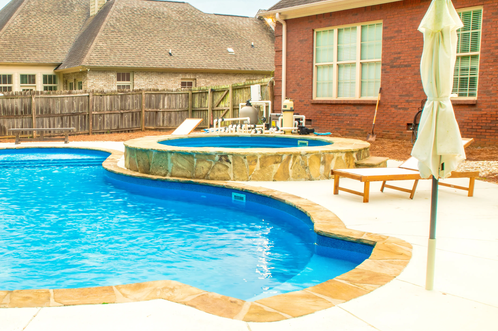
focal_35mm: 39
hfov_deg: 47.2
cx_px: 108
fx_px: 539
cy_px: 172
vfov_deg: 34.2
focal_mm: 24
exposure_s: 1/5
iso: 64
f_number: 22
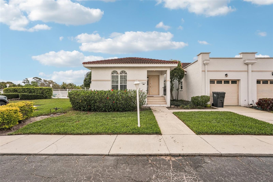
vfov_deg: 73.7
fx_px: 121
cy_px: 91
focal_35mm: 16
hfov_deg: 96.7
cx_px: 136
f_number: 8
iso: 400
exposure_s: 1/1000
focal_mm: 16
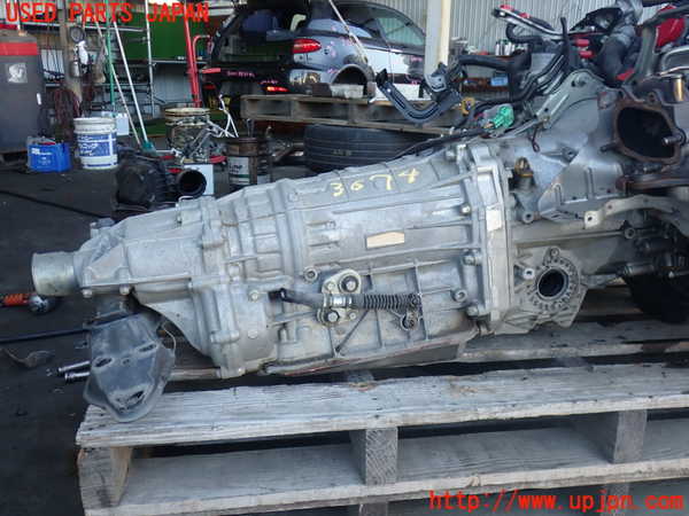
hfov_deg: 56.8
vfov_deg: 44.2
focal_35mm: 32
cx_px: 344
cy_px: 258
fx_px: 637
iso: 125
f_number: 2.4
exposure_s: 1/125
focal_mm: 5.79
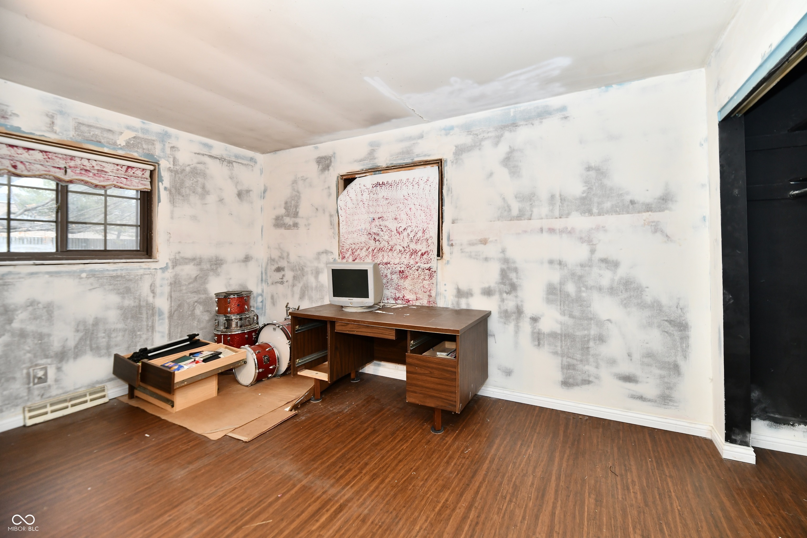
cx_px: 404
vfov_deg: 81.2
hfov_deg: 104.3
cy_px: 269
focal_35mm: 14
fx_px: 314
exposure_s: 1/60
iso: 640
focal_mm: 14
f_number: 6.3
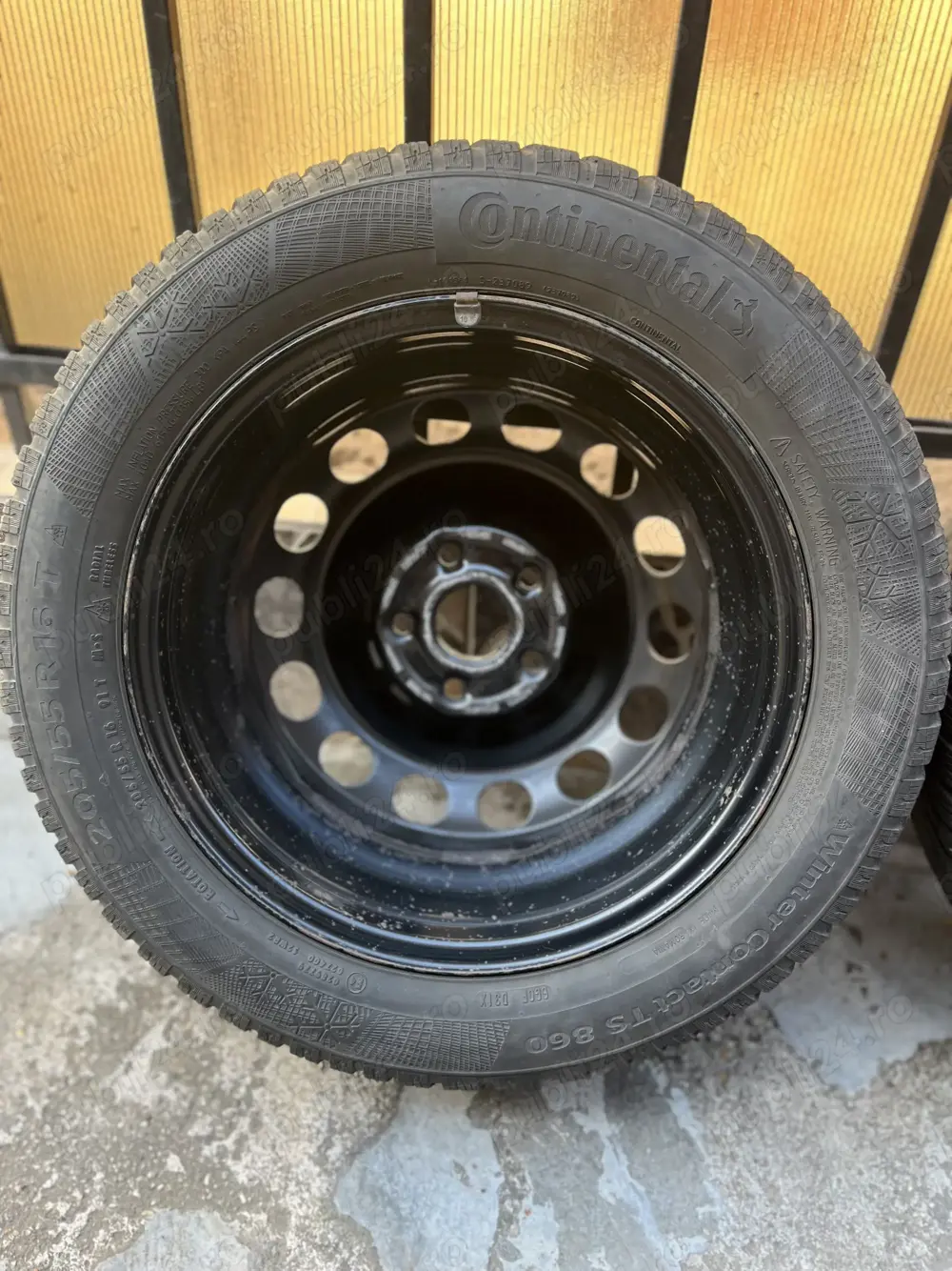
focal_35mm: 26
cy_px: 636
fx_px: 954
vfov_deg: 67.3
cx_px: 476
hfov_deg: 53.0
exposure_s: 1/121
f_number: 1.6
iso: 80
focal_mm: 5.1
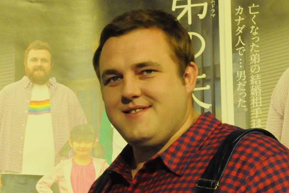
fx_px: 530
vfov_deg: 20.6
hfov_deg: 30.5
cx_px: 144
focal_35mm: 66
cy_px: 96
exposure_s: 1/200
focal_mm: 44
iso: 3200
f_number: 5
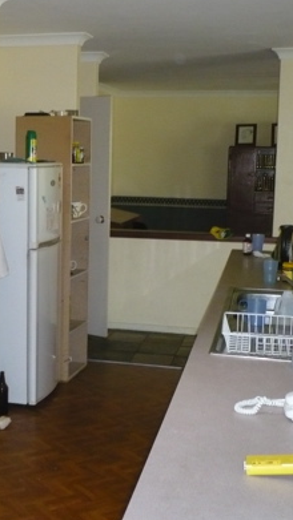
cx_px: 31
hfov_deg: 22.5
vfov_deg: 39.9
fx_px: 718
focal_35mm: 52
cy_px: 259
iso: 400
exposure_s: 1/30
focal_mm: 5.8
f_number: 2.8
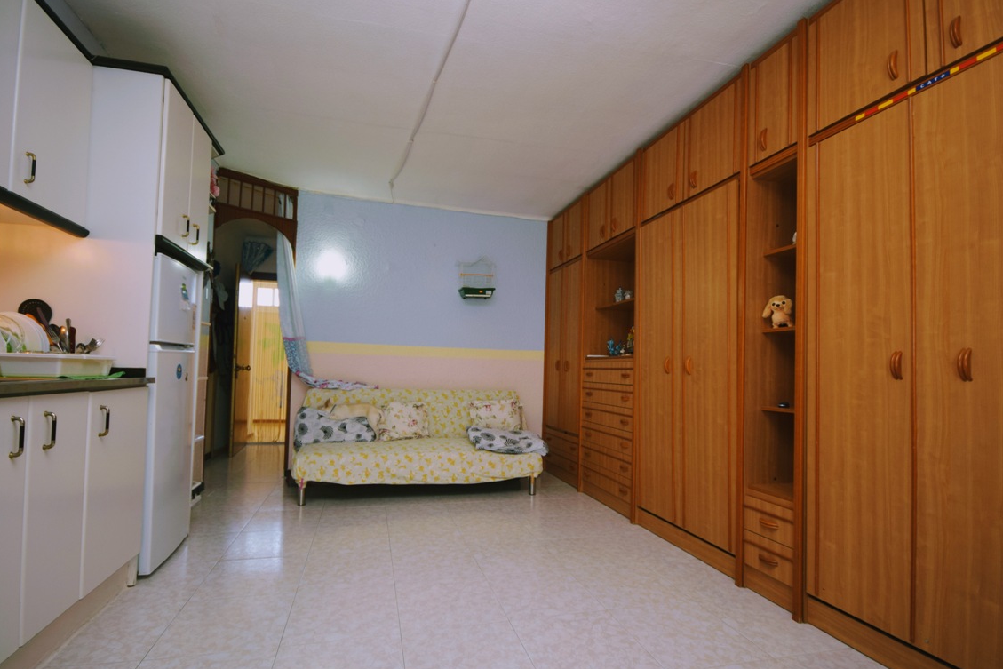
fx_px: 488
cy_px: 354
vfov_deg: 68.7
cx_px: 498
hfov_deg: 91.5
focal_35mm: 18
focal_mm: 11
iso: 400
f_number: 4.2
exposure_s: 1/100
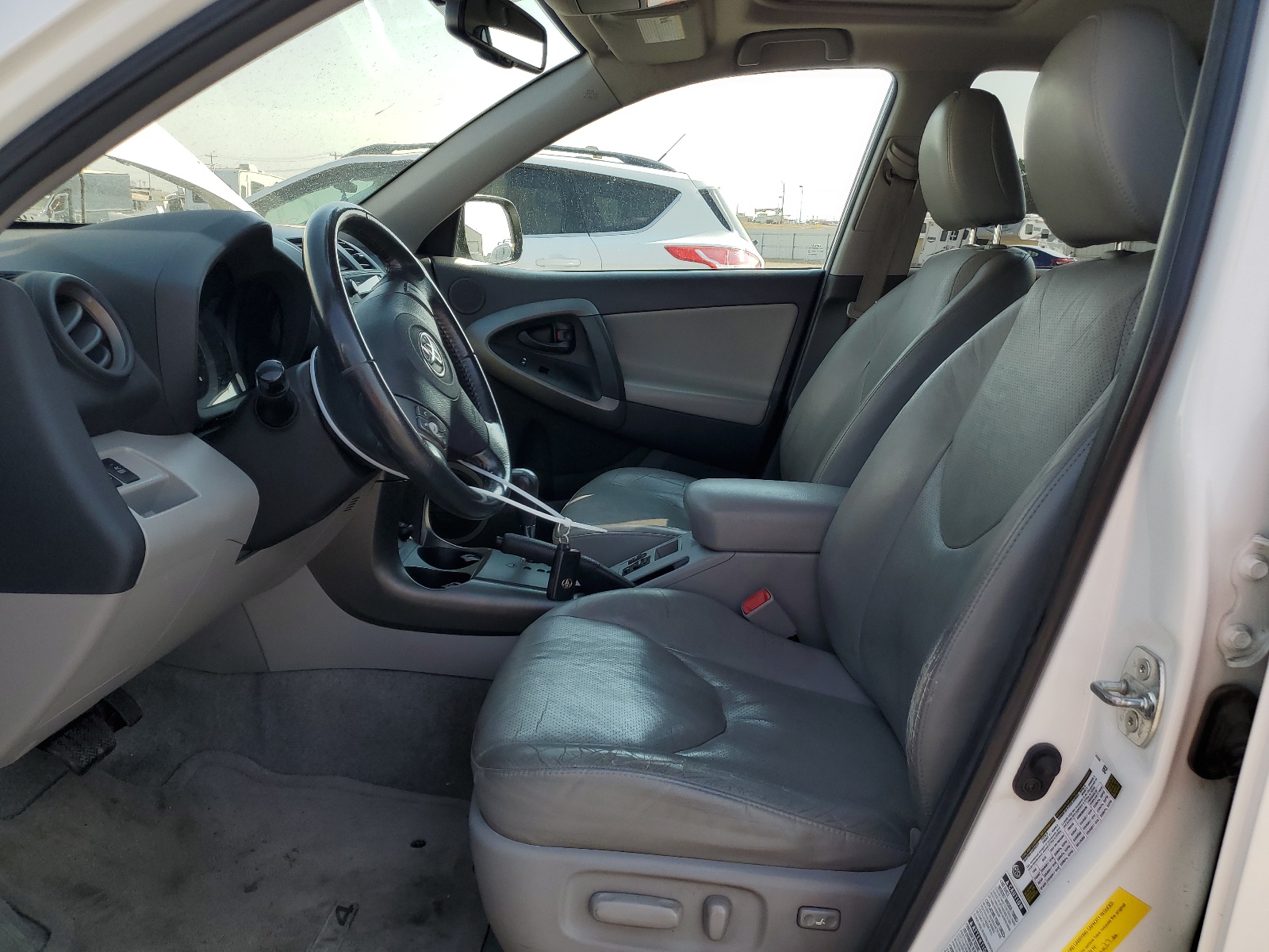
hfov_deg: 67.3
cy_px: 476
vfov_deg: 53.1
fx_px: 953
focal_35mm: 26
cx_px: 634
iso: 50
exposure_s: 1/1111
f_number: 1.5
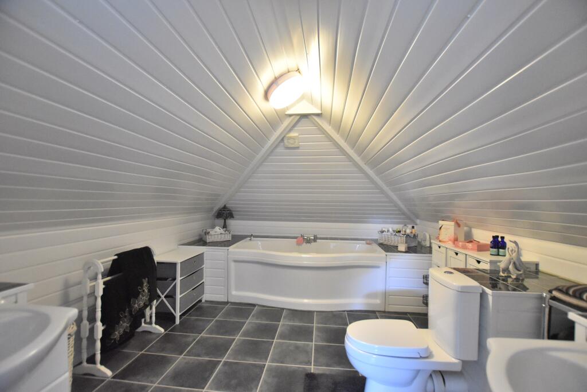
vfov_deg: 77.3
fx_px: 245
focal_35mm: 15
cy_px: 196
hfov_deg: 100.4
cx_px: 294
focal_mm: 10
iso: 3600
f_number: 3.5
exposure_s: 1/60
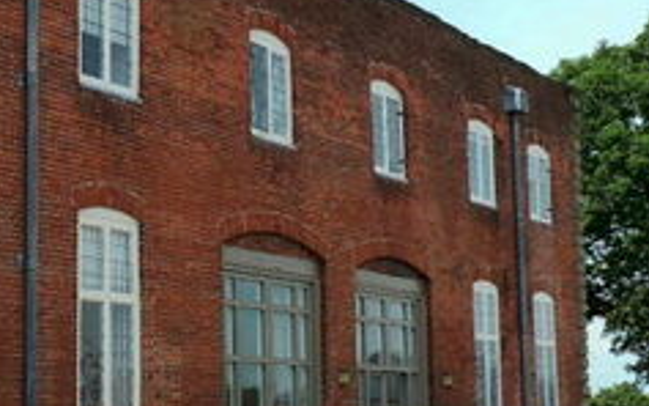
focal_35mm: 75
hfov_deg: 26.6
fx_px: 1326
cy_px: 262
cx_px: 74
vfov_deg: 17.3
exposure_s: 1/800
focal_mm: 4.3
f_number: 3
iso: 80
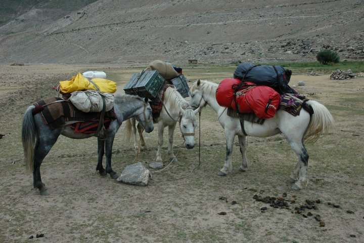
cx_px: 182
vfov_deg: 36.9
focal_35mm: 36
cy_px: 122
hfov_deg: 53.1
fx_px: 364
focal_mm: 24
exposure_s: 1/200
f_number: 7.1
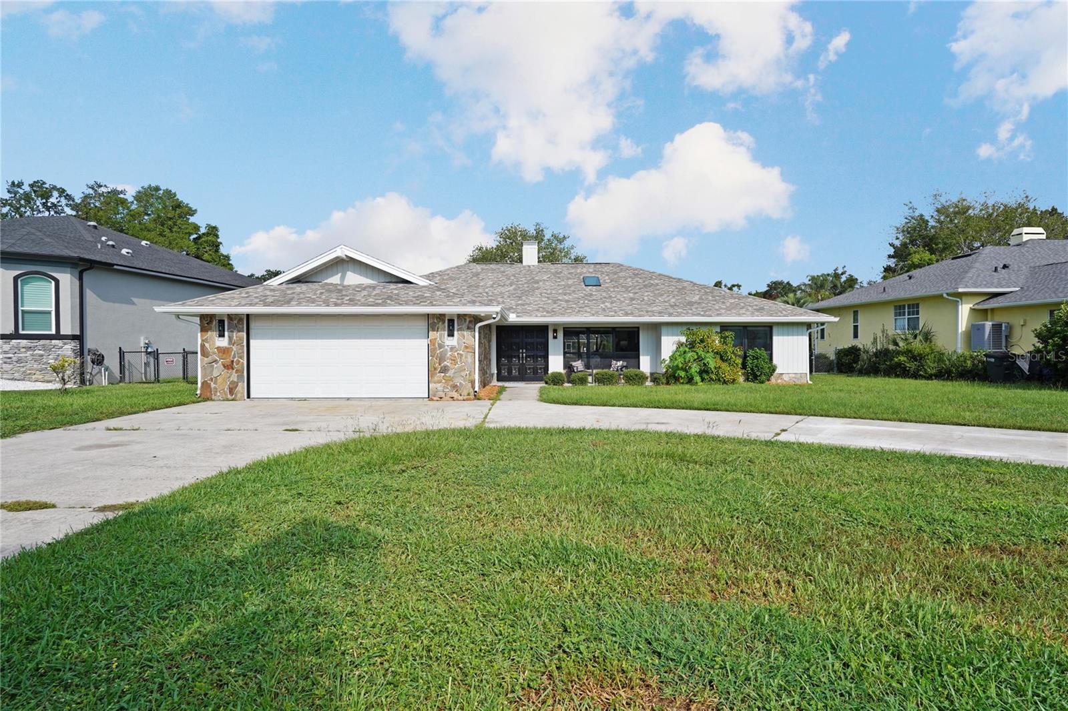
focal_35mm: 22
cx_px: 534
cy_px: 356
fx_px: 638
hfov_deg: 79.9
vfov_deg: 58.3
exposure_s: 1/1250
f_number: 8
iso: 400
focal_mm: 21.5
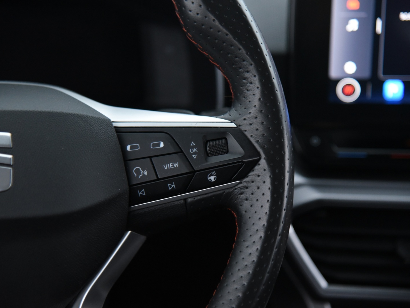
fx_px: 1267
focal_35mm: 107
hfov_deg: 18.4
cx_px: 192
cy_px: 155
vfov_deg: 13.8
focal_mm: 98
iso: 4000
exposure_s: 1/25
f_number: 4
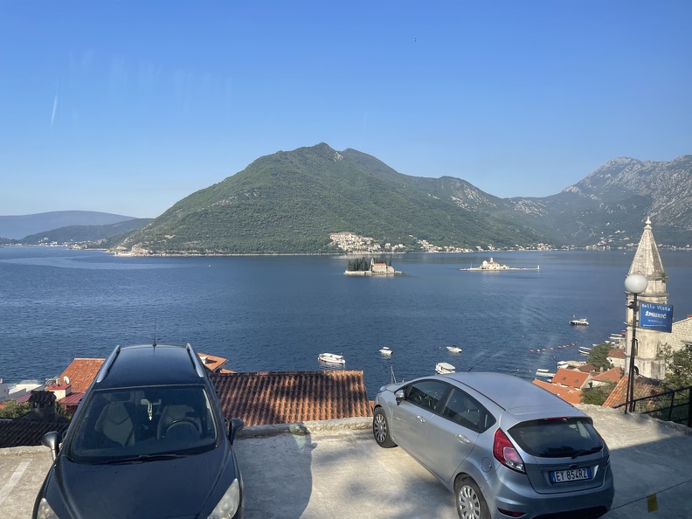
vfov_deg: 53.1
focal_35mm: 26
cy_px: 260
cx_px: 346
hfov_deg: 67.3
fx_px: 520
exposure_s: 1/1294
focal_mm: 5.1
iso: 32
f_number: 1.6
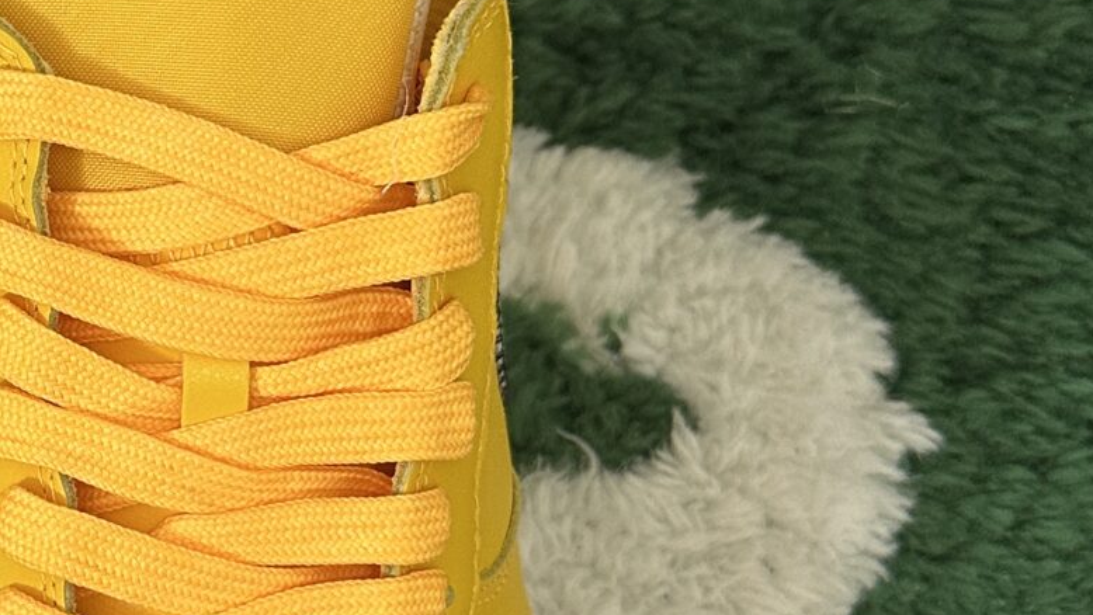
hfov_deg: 23.3
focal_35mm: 86
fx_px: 2493
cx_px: -91
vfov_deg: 14.1
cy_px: 226
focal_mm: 6.86
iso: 200
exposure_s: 1/50
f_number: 1.78
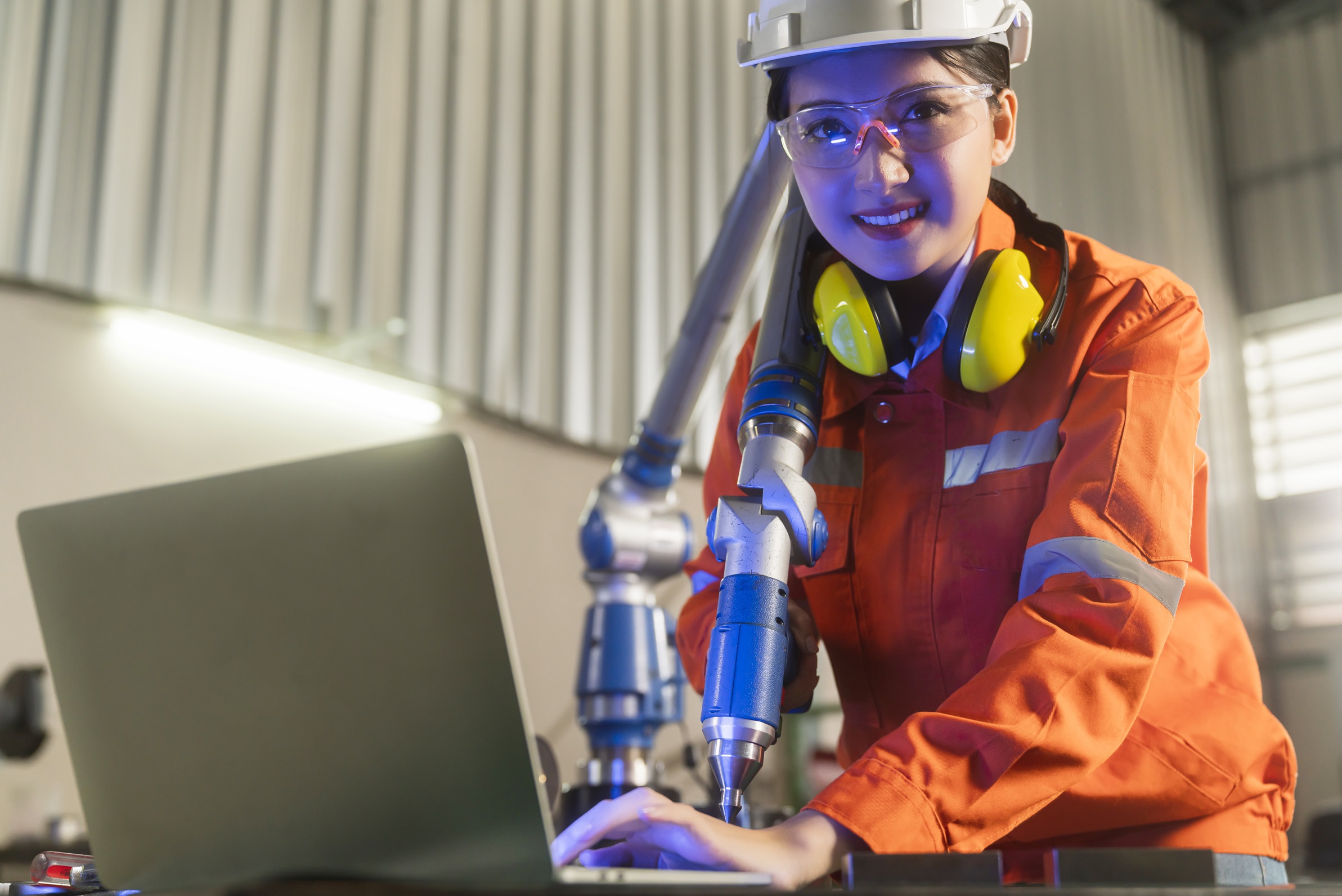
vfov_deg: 30.5
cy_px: 448
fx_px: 1640
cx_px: 671
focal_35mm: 44
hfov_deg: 44.5
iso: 400
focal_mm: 44
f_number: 2.8
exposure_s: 1/160
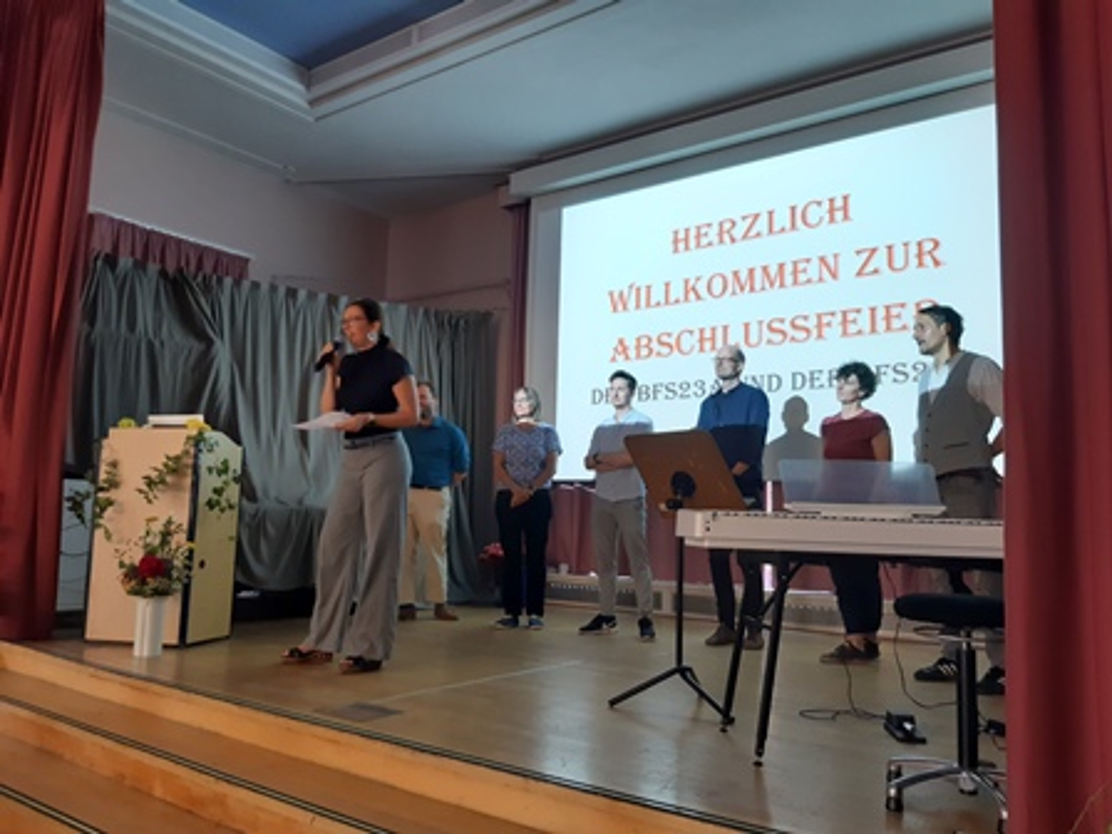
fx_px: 835
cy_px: 417
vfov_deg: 53.1
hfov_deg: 67.3
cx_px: 556
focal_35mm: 26
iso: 160
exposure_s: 1/50
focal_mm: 3.92
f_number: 1.7
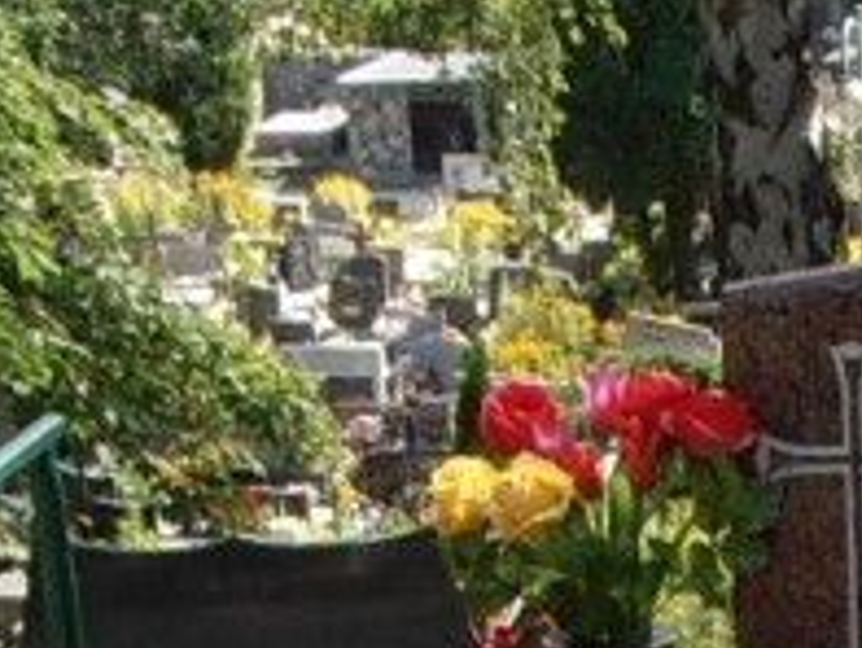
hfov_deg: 11.0
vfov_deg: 7.9
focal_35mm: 175
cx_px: 1142
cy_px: 1519
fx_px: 4360
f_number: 7.9
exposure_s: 1/40
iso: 80
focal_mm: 4.2
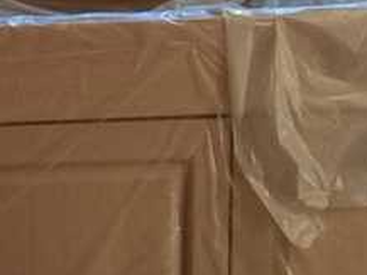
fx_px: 1888
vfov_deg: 8.0
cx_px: -417
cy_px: -240
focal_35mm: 178
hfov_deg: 10.1
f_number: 2.2
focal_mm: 4.15
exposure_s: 1/15
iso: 40
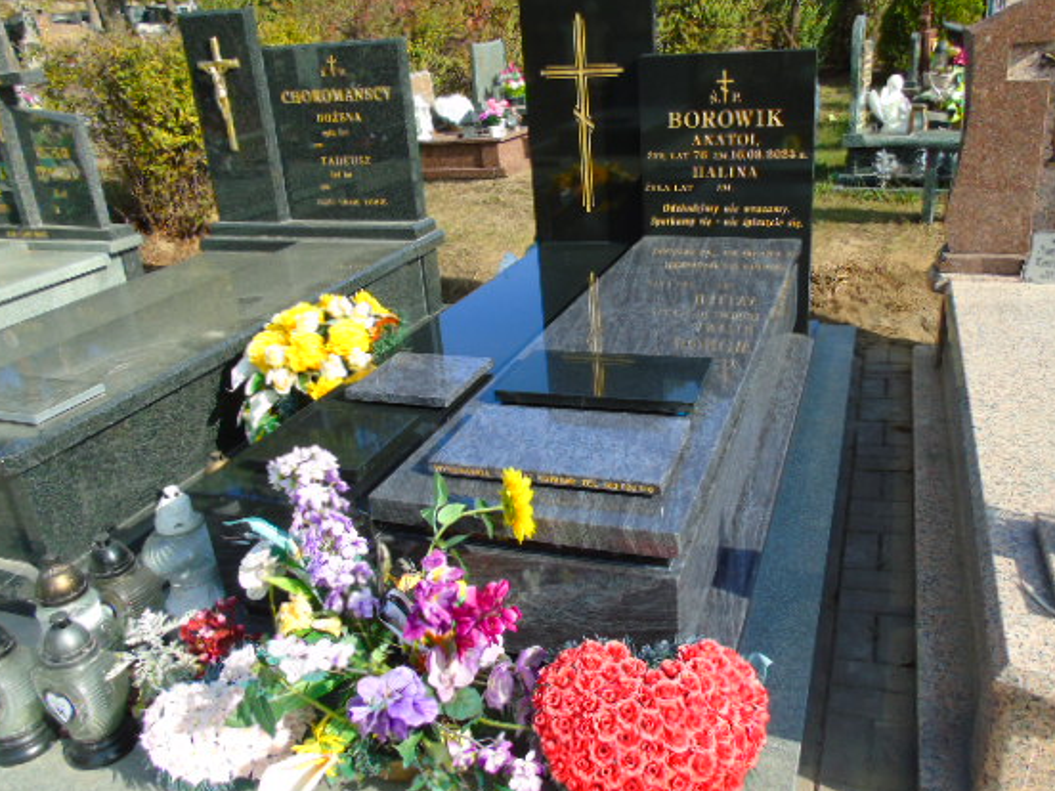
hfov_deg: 61.5
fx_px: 884
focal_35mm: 29
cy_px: 403
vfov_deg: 48.2
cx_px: 587
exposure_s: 1/500
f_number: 3.4
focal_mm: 4.4
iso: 80
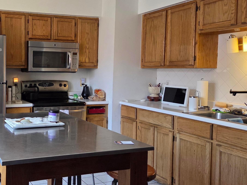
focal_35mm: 38
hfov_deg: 46.1
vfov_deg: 37.7
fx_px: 271
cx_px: 45
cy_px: 85
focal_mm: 5.4
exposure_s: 1/120
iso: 200
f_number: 1.8
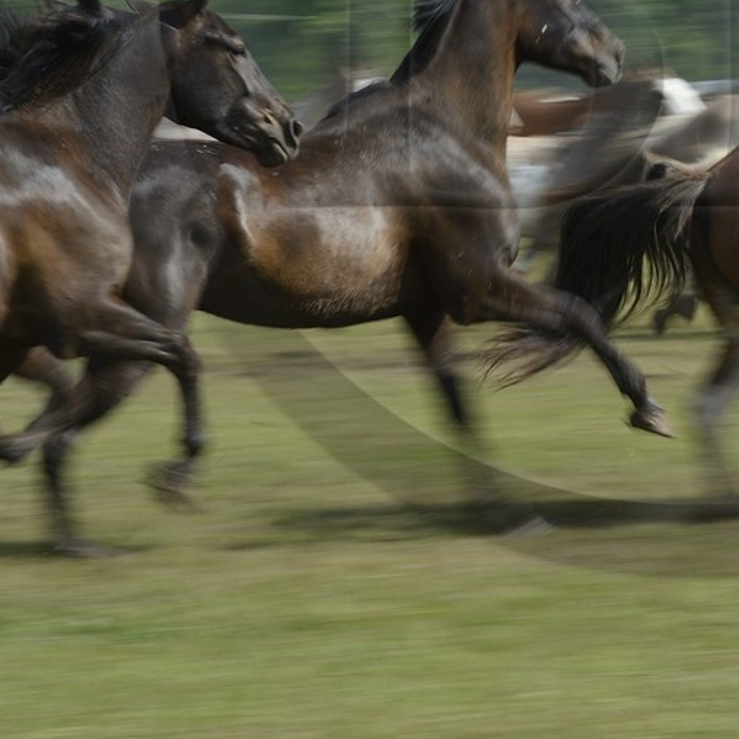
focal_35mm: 295
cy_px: -31
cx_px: 694
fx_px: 7125
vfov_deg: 5.9
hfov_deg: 5.9
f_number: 14
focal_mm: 110
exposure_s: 1/60
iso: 100
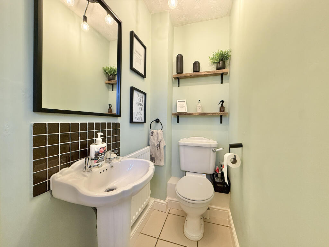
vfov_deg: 85.7
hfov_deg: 102.1
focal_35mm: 14
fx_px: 133
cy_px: 124
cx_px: 164
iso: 320
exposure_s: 1/99
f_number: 2.2
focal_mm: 2.22
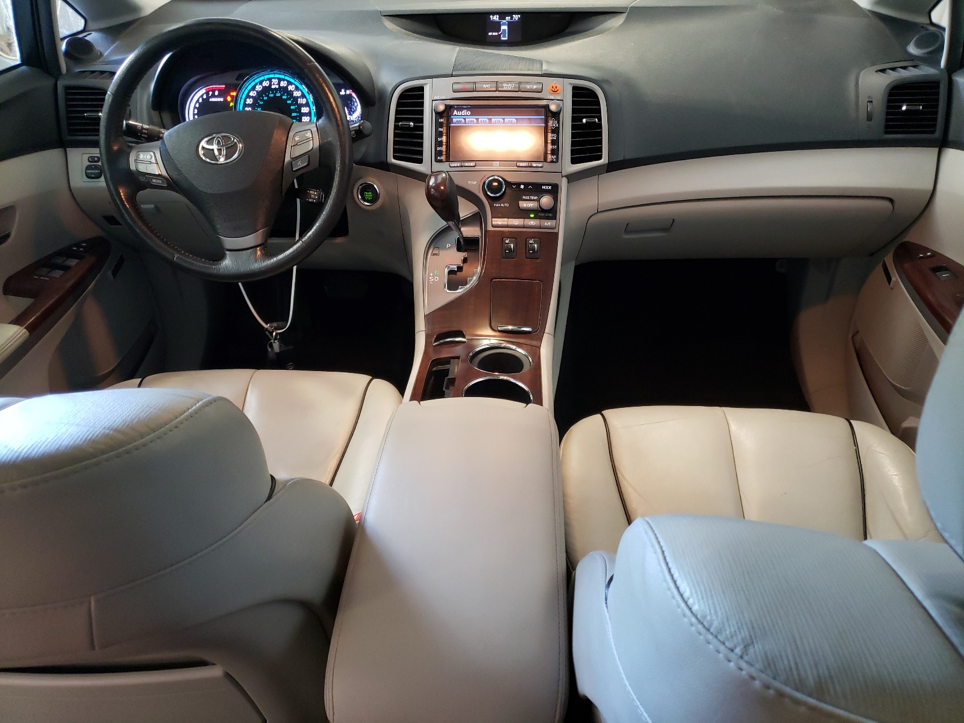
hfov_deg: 67.3
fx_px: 724
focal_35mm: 26
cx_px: 482
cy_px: 362
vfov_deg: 53.1
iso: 260
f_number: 1.5
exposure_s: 1/30
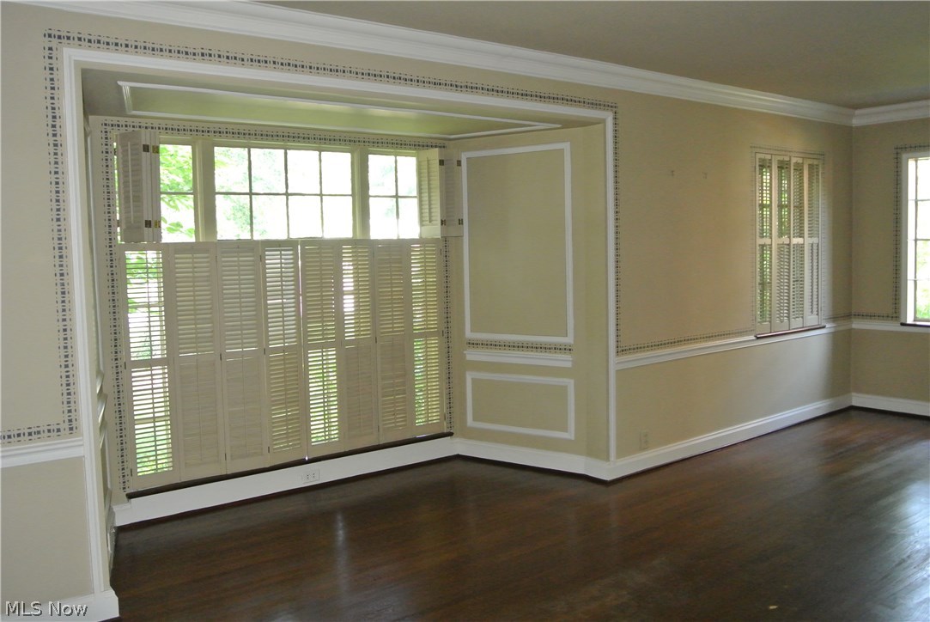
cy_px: 311
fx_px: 801
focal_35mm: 31
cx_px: 465
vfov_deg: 42.4
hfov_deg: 60.2
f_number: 3.8
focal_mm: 11.8
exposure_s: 1/60
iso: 1100
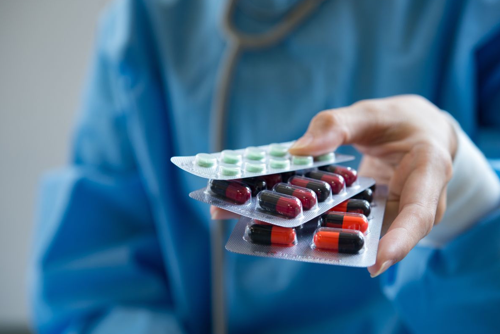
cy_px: 163
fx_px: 875
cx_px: 245
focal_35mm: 63
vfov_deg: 21.6
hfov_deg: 31.9
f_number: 5
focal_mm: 60
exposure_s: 1/100
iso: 400
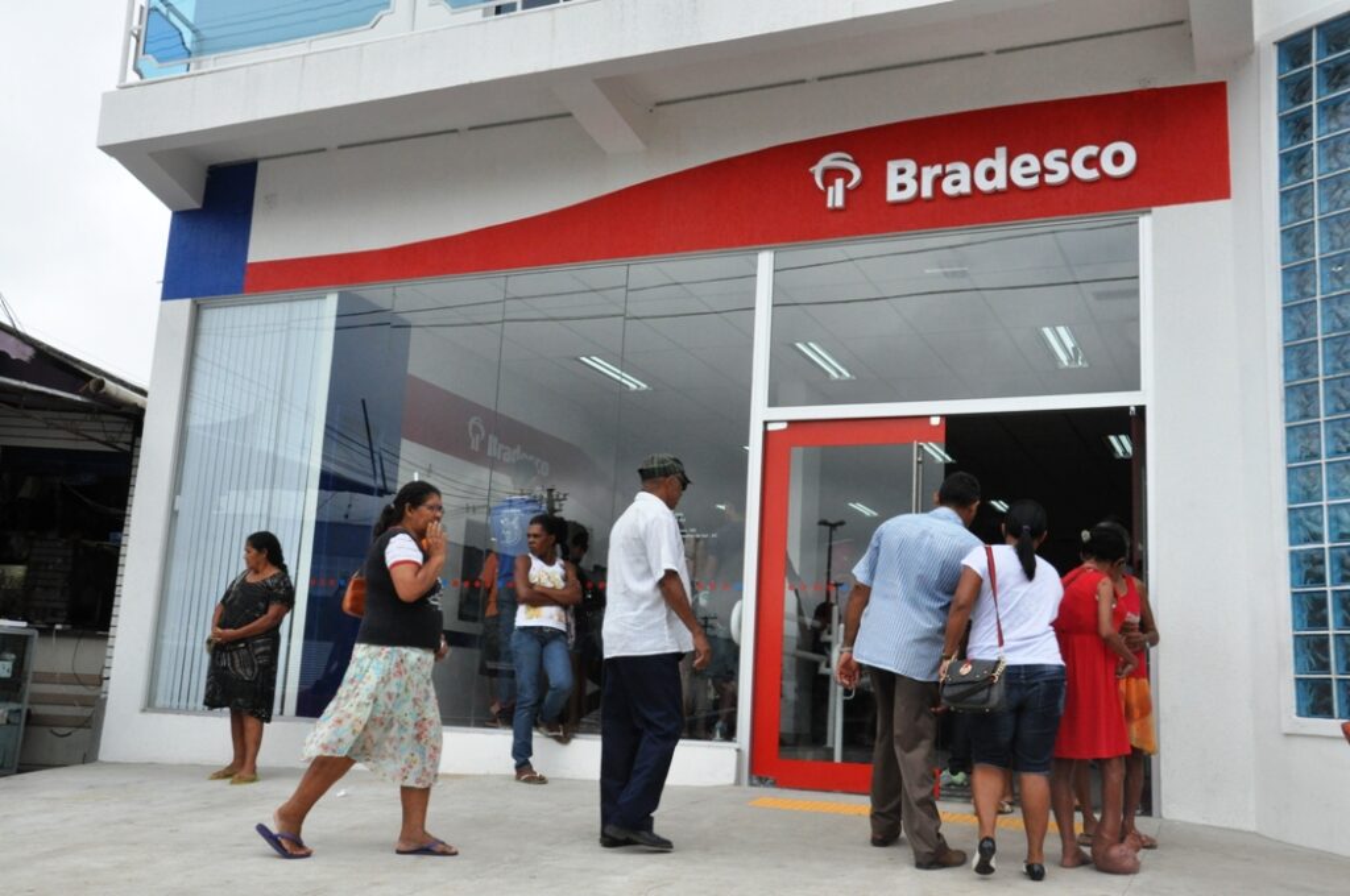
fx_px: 1404
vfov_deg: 35.4
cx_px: 675
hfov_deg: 51.3
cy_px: 448
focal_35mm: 38
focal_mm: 25
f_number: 20
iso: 1600
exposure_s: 1/400
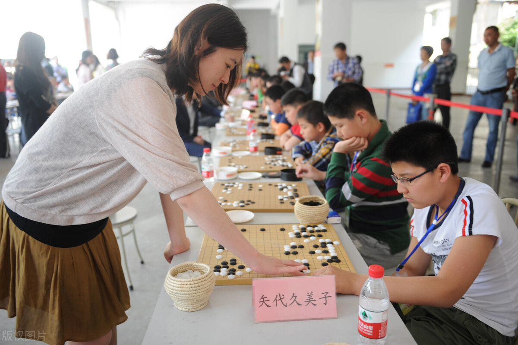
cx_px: 259
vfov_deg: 41.1
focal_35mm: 32
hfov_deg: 58.7
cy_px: 172
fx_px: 460
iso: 250
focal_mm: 32
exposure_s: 1/80
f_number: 2.8
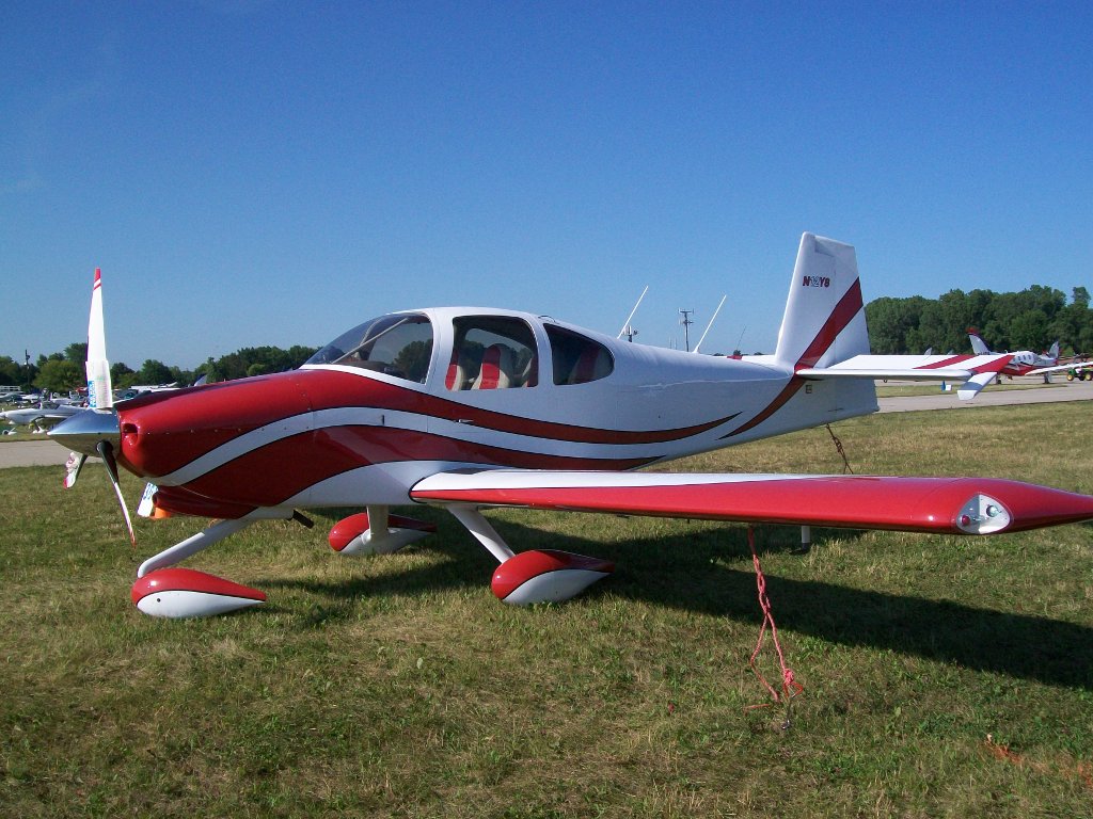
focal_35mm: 36
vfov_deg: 39.7
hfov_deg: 51.4
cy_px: 410
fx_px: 1137
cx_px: 546
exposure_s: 1/640
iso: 64
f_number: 4.8
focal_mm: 6
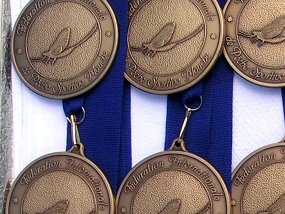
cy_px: 244
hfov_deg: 16.9
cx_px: 252
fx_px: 947
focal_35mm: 115
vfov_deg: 12.6
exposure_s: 1/100
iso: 50
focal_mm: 6.3
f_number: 5
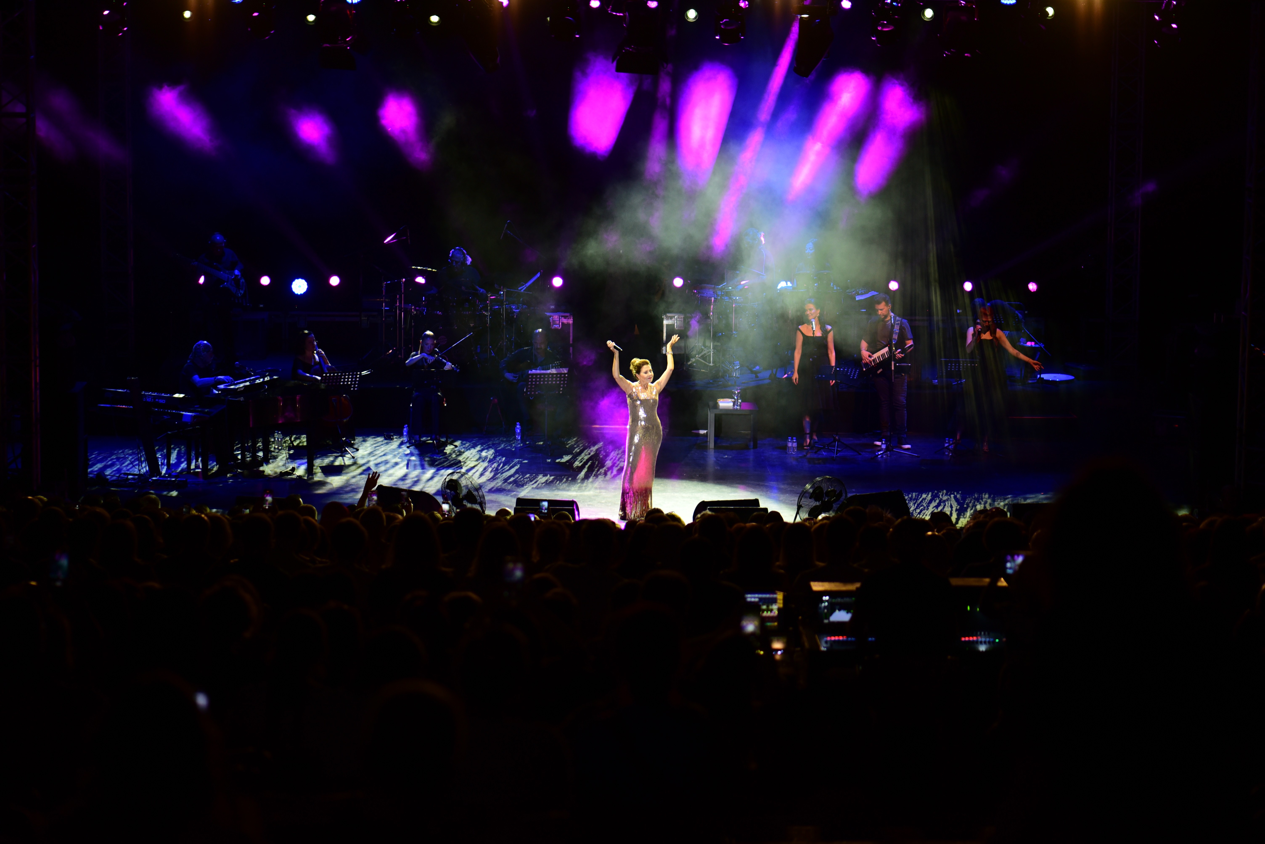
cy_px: 422
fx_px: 3691
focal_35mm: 105
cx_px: 632
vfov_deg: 13.1
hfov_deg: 19.4
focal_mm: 105
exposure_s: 1/250
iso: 1000
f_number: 2.8
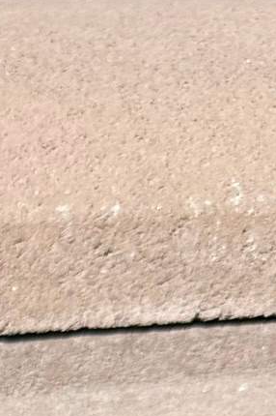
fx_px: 1371
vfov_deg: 14.5
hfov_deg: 10.4
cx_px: -317
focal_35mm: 119
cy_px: 817
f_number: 1.78
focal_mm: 6.86
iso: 80
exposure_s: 1/7576
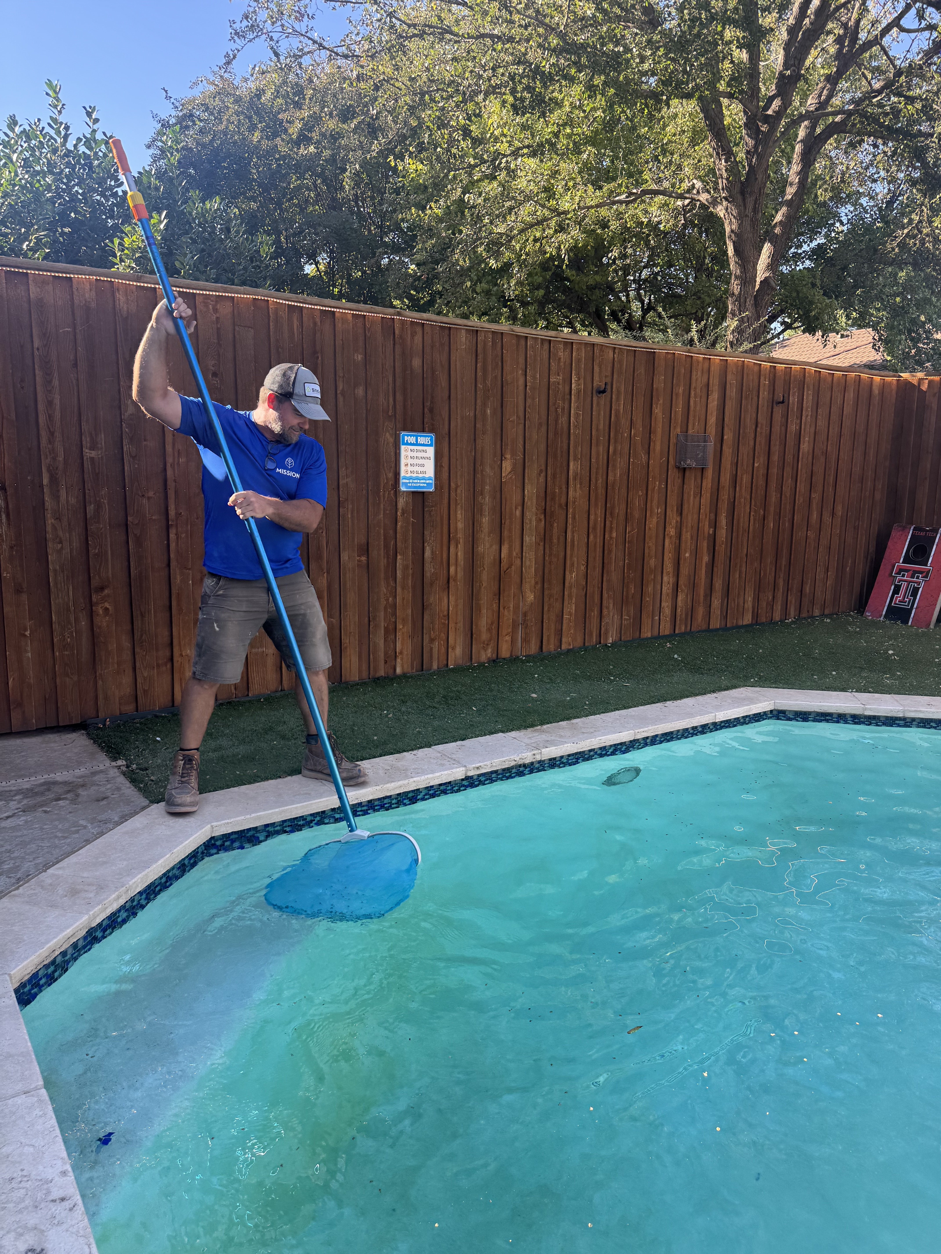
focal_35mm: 24
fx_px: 870
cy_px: 627
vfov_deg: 71.6
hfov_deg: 56.8
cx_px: 470
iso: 80
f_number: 1.78
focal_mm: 6.76
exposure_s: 1/448
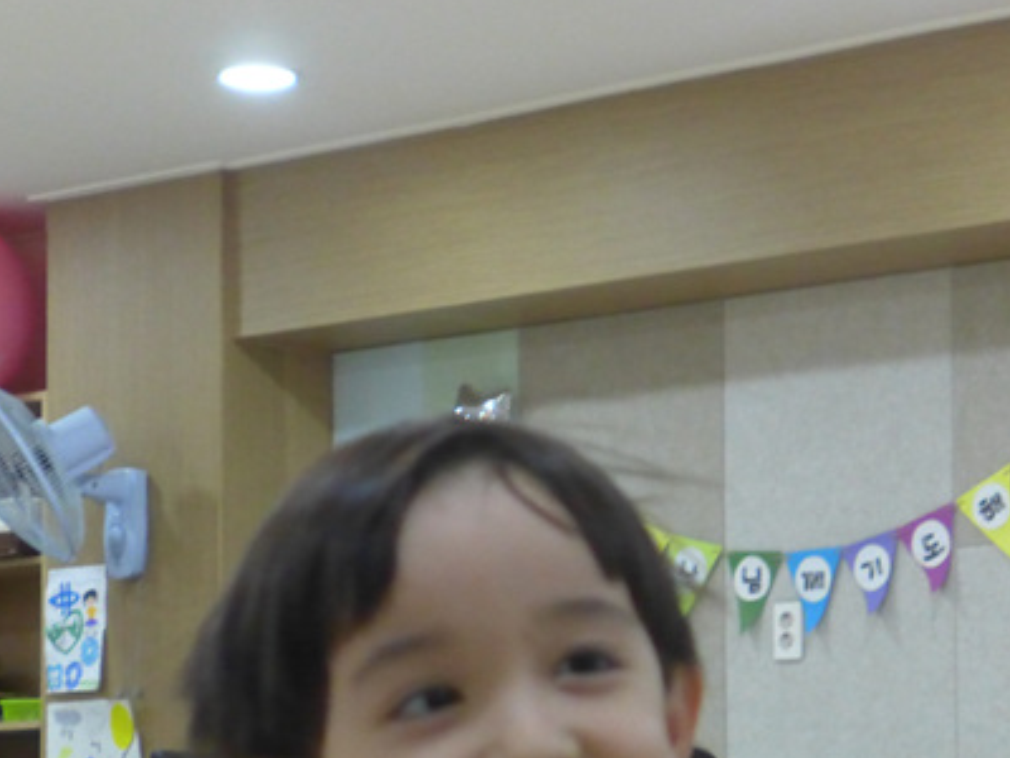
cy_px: 571
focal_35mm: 144
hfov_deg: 13.7
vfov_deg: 10.3
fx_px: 4202
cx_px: 351
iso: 1600
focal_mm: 17.7
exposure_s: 1/500
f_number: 2.3
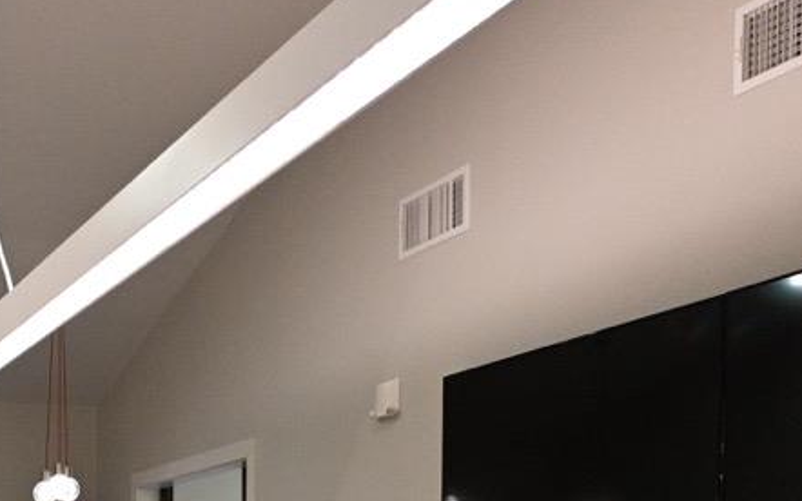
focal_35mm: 60
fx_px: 1305
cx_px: 74
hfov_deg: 32.4
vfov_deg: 20.1
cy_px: 636
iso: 1600
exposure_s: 1/125
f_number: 3.8
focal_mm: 13.5
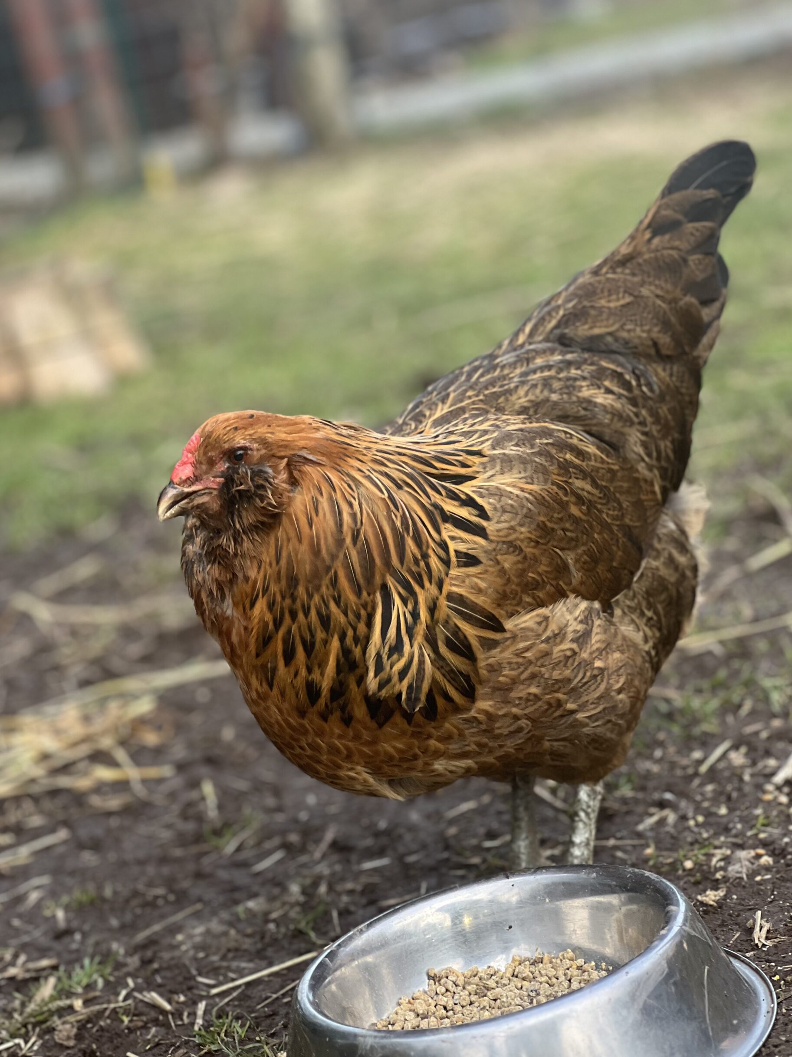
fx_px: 2471
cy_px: 550
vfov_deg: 24.1
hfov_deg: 18.2
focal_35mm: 81
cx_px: 410
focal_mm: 9
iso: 100
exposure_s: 1/121
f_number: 2.8
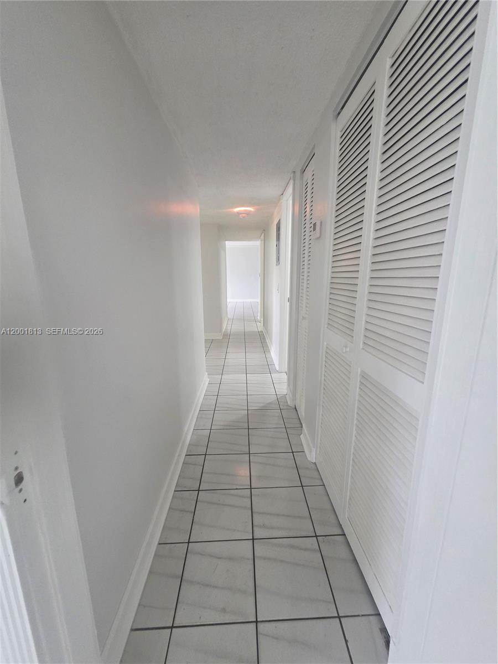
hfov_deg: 89.9
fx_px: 249
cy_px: 332
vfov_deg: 106.2
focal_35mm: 13
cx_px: 249
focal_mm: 2.2
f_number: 1.9
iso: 250
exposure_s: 1/120
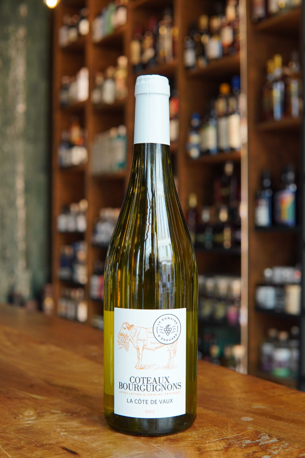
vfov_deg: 43.6
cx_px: 152
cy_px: 229
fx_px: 572
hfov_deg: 29.9
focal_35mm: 45
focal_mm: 30
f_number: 4
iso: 800
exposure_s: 1/160
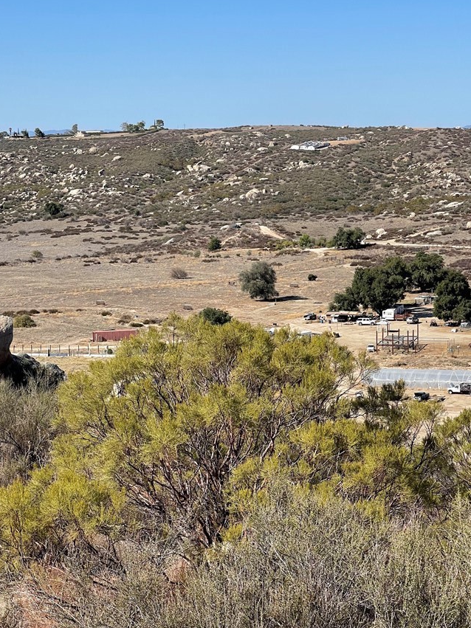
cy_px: 287
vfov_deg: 25.3
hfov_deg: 19.1
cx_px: 241
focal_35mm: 77
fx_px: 1397
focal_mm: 7.5
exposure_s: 1/1233
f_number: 2.2
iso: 20
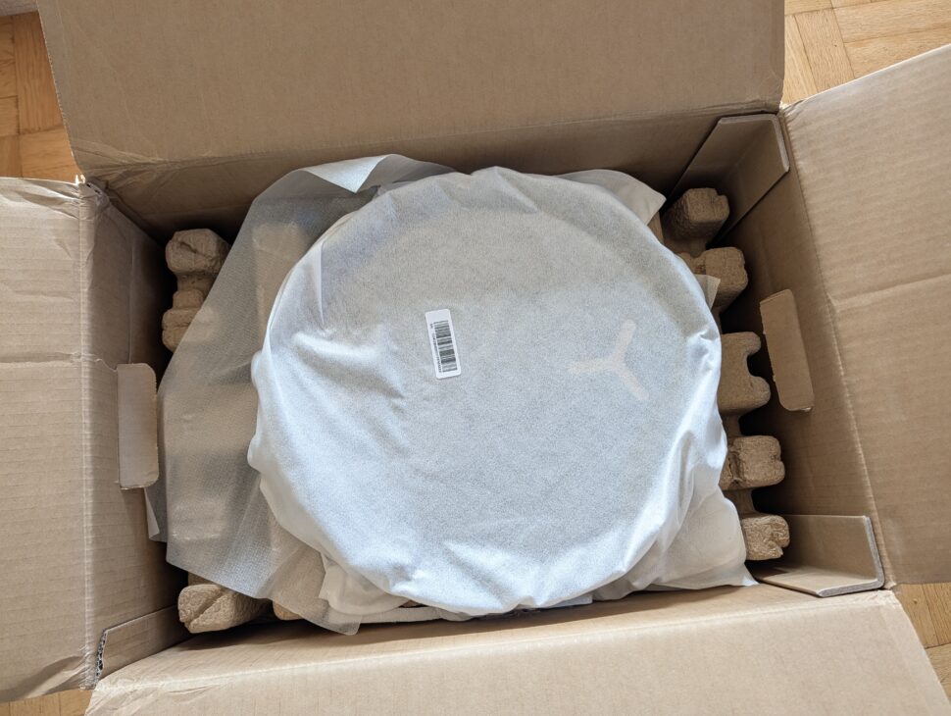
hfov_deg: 71.5
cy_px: 358
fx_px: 660
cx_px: 476
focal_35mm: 24
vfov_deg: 56.9
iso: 108
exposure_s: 1/84.5
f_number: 1.68
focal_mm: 6.9
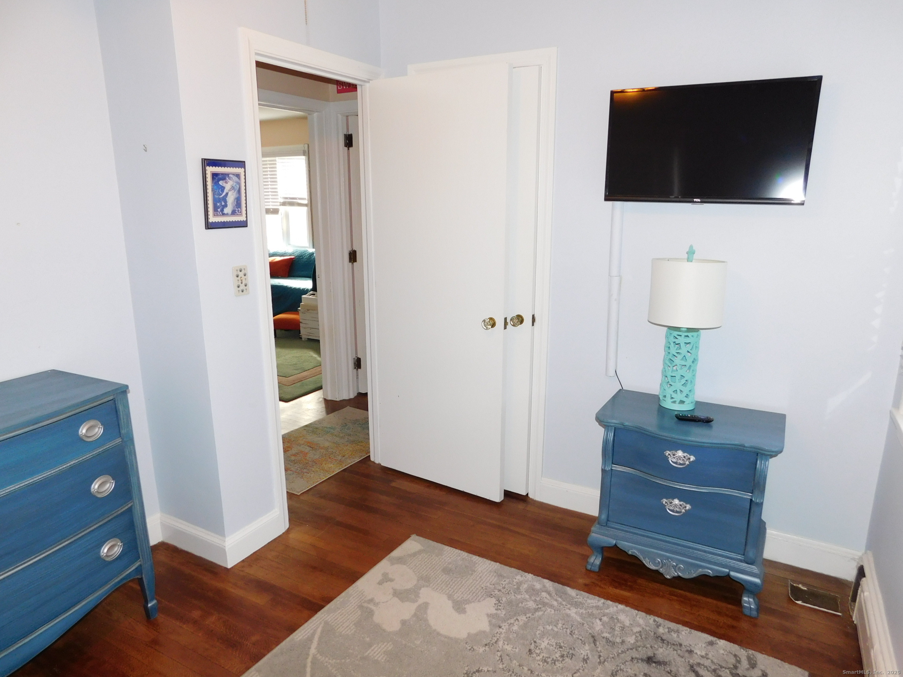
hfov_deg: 73.9
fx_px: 600
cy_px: 338
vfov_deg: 58.9
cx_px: 452
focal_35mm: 23
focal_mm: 4
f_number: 3
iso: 200
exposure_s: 1/30
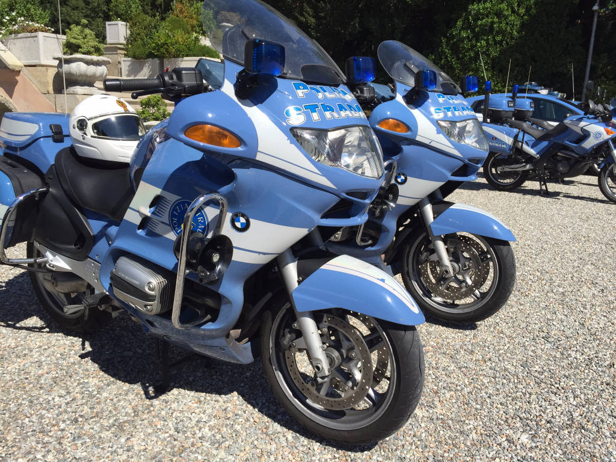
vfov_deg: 48.2
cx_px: 308
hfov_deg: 61.7
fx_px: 516
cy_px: 231
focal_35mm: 29
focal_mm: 4.15
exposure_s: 1/2198
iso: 32
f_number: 2.2
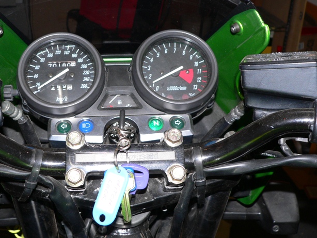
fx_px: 412
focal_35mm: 45
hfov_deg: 41.8
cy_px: 94
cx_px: 124
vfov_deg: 32.1
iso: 100
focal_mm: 6
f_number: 2.8
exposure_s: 1/60
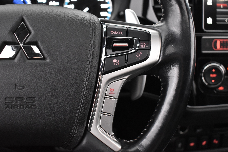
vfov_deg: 34.2
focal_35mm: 39
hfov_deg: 49.6
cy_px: 76
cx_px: 114
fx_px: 247
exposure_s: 1/20
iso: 3200
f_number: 4
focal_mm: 26
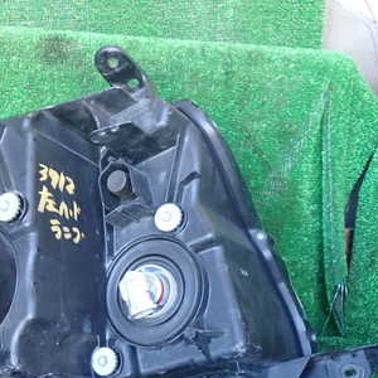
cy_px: 263
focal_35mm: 53
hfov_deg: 31.2
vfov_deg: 31.8
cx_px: 66
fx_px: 655
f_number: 2.3
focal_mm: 5.4
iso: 250
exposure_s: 1/30
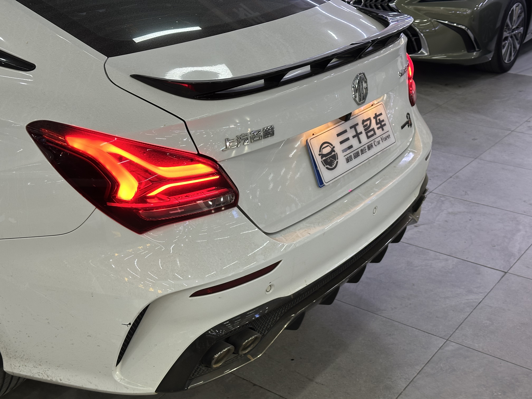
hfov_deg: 39.7
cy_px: 200
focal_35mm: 48
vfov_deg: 30.3
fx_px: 738
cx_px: 266
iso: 80
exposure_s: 1/50
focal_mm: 6.86
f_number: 1.78
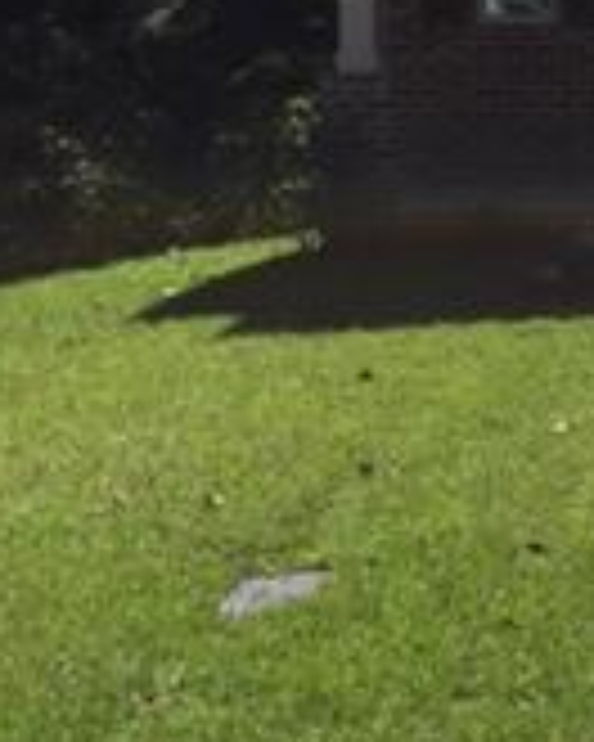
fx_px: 2417
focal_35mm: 110
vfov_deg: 17.4
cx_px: 981
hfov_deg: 13.0
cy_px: 189
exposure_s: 1/2825
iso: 32
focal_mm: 4.15
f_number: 2.2
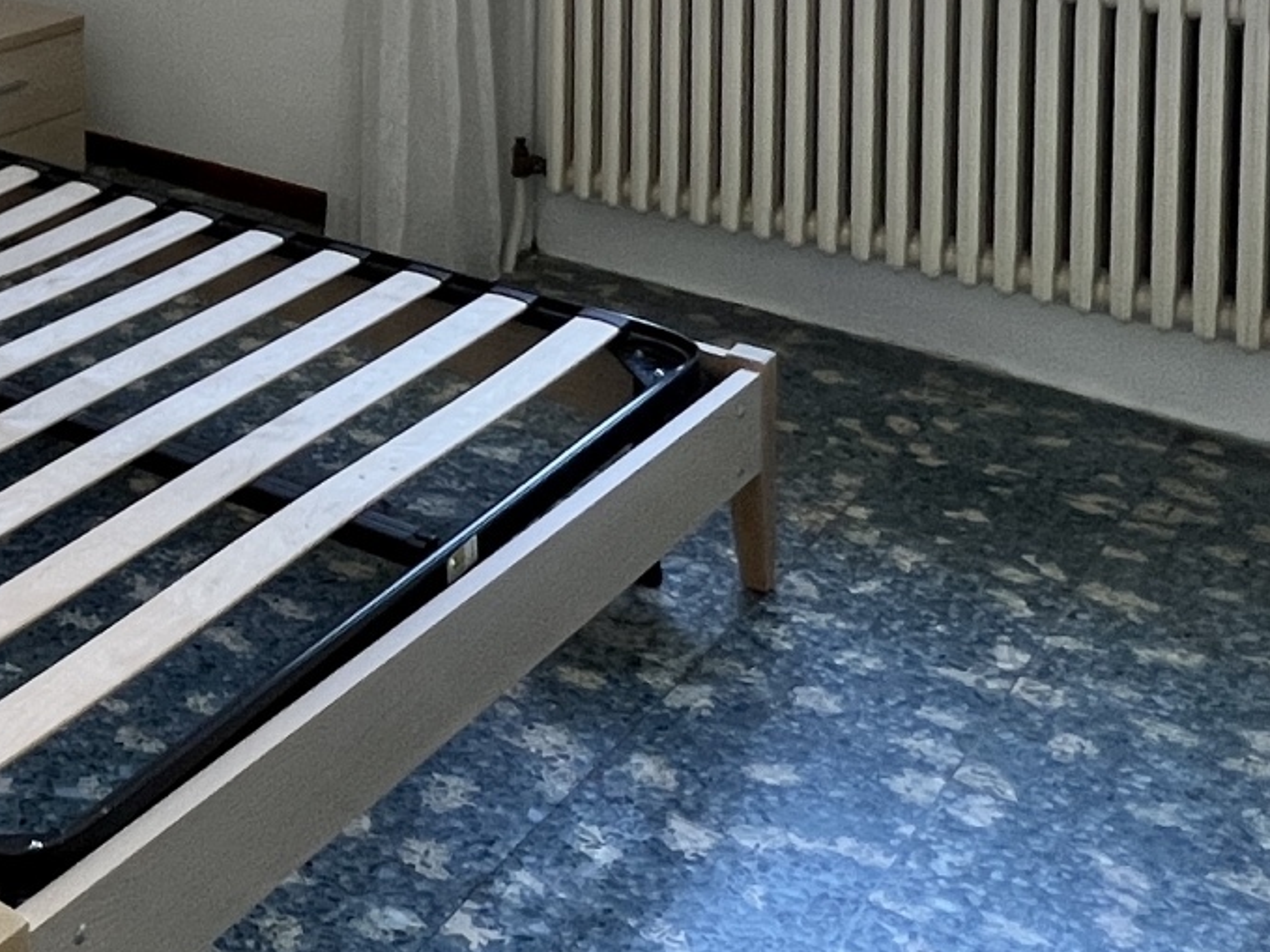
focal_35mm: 49
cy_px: -344
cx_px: -219
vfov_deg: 25.0
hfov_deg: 32.7
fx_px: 1797
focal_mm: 1.57
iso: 80
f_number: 1.8
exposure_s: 1/100
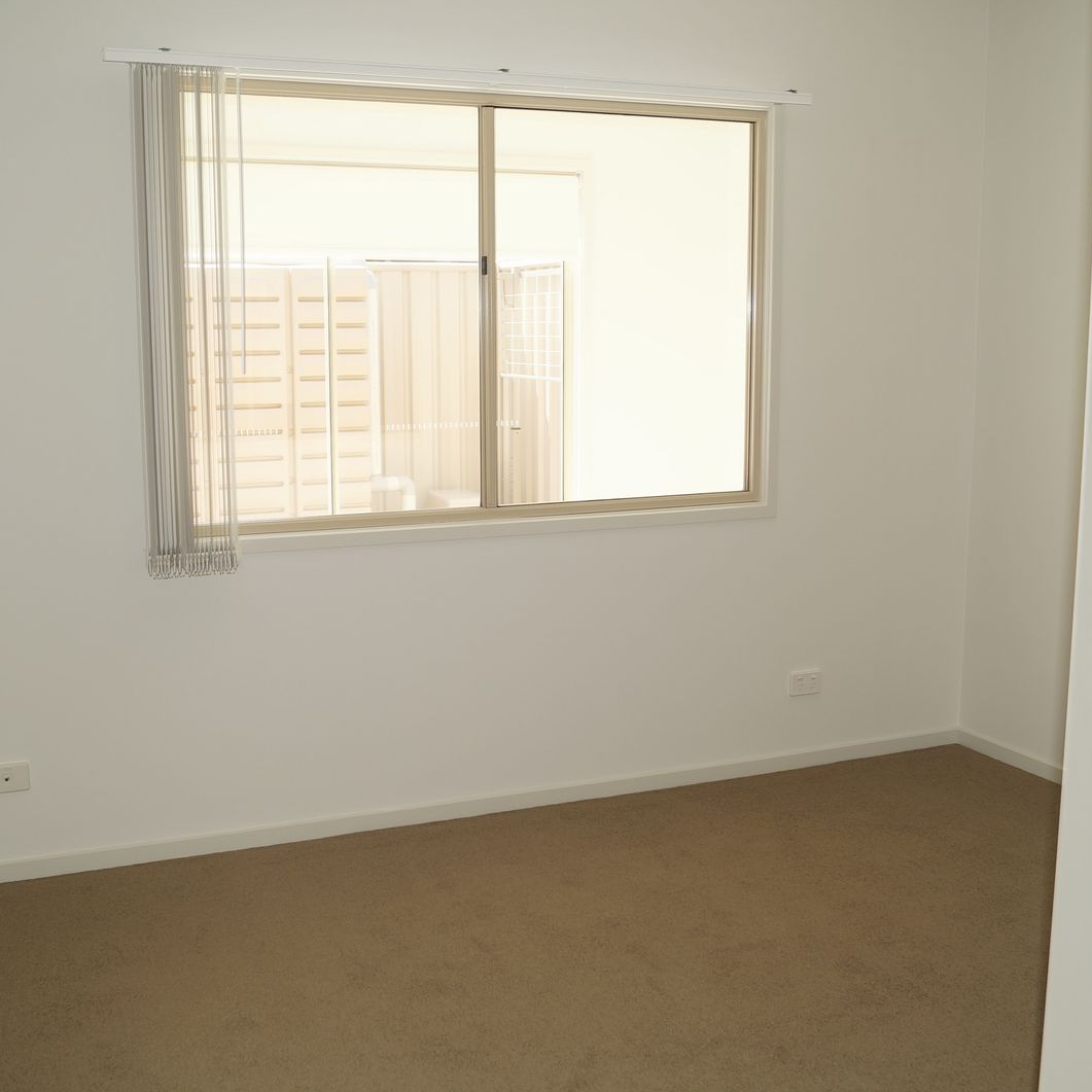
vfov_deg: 42.8
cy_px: 543
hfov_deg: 42.8
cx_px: 507
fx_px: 1392
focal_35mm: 39
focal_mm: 20
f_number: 4
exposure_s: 1/160
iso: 100
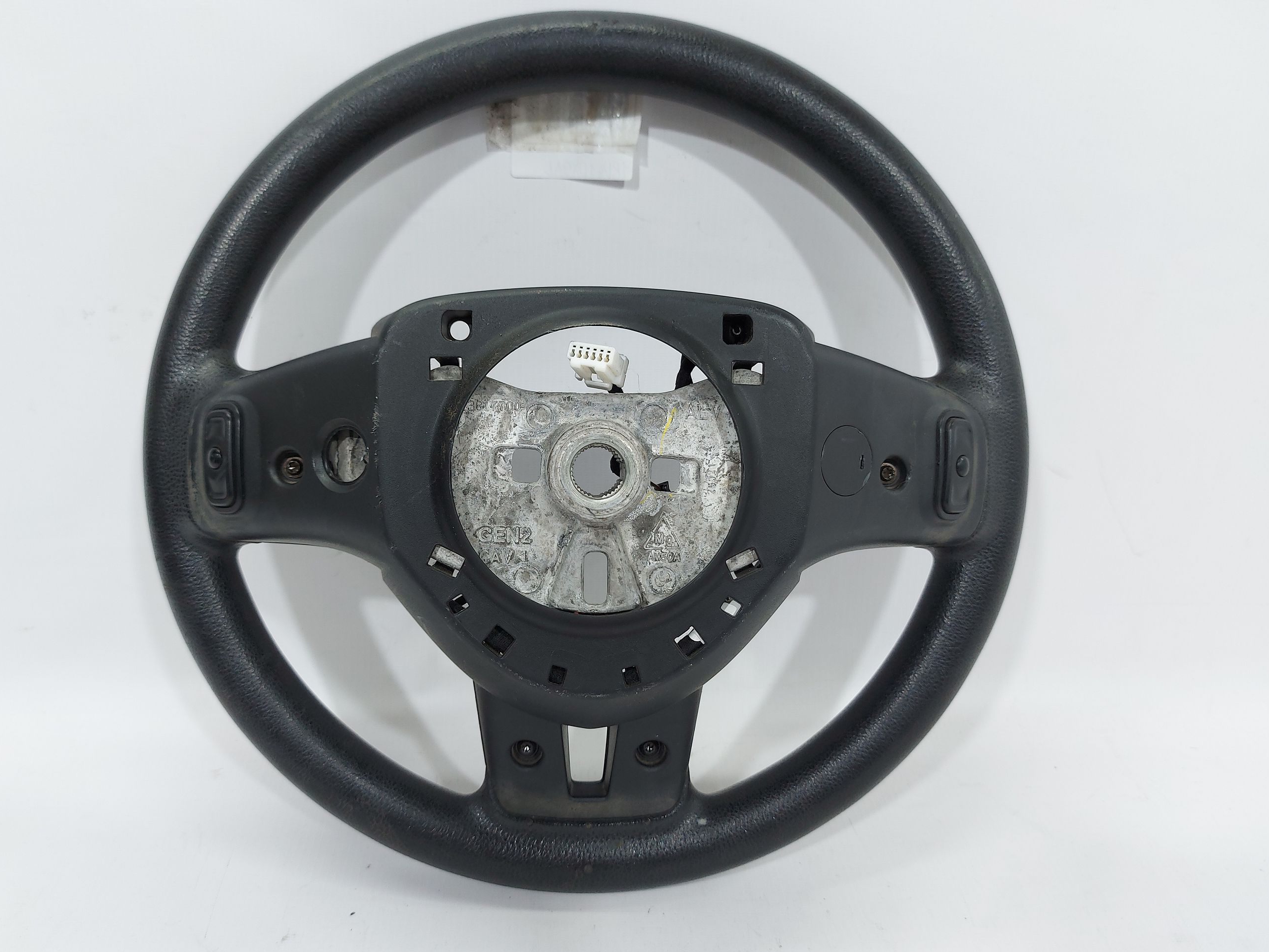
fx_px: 953
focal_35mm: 26
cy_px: 460
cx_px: 598
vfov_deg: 53.1
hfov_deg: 67.2
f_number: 1.8
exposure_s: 1/50
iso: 50
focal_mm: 5.23
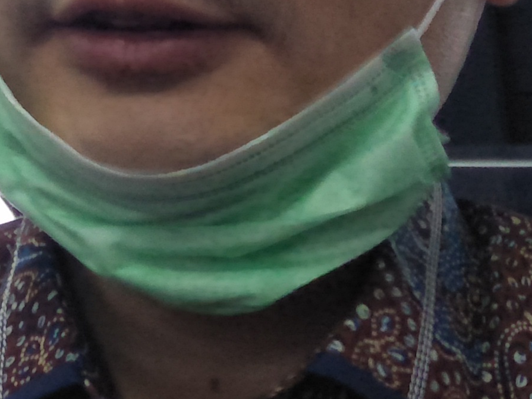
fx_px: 1429
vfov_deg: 15.8
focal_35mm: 93
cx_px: 169
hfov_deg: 21.0
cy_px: 78
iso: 524
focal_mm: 3.46
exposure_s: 1/33
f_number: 2.2
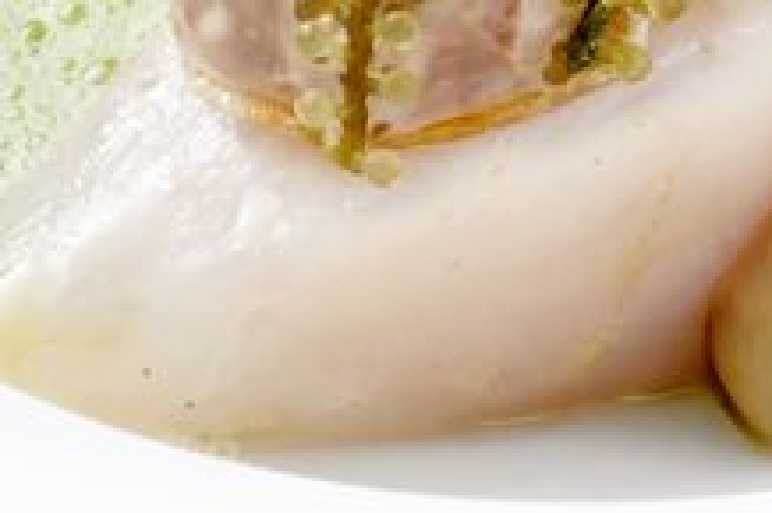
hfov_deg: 6.2
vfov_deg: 4.1
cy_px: -463
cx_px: 496
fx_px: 7071
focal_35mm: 330
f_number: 16
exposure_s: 1/60
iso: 125
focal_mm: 58
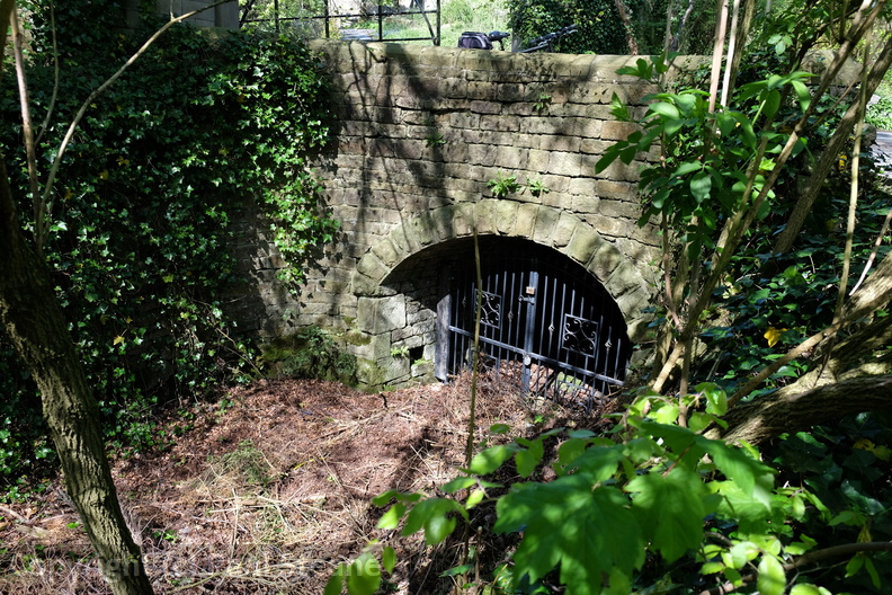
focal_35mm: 27
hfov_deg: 67.4
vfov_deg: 47.9
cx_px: 446
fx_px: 669
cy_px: 298
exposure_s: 1/150
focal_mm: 18
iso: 200
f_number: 4.5
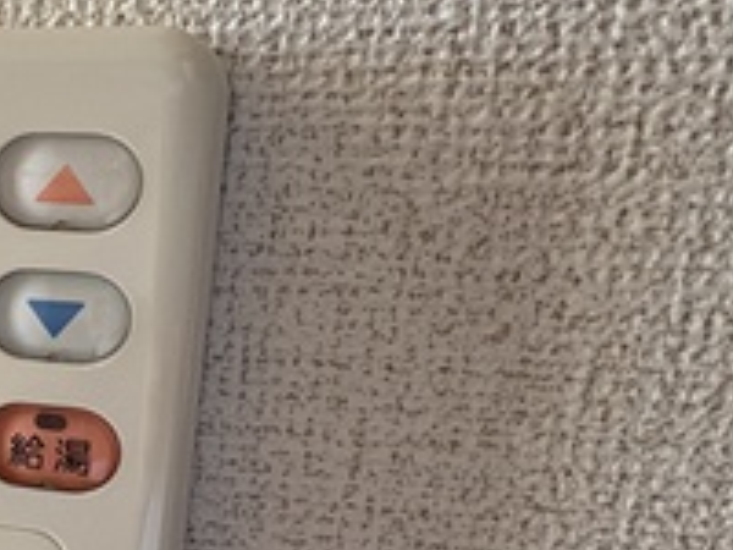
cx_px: -114
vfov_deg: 29.2
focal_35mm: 49
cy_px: 409
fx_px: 1038
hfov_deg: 33.0
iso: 320
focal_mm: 2.22
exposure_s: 1/60
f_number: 2.2
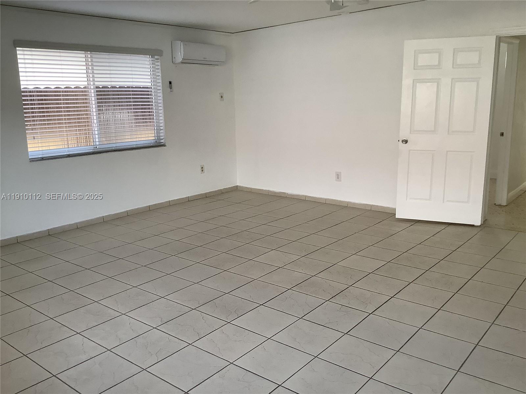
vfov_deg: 45.4
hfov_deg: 58.4
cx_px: 263
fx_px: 471
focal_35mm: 31
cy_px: 197
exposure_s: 1/60
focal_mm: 3.3
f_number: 2.4
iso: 64
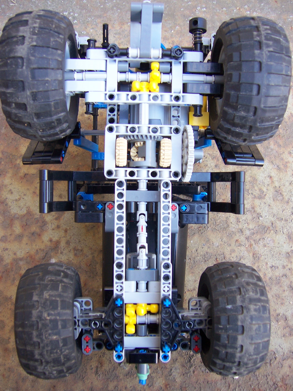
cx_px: 146
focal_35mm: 36
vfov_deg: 51.4
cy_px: 196
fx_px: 406
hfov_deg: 39.7
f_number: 3
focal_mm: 6
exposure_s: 1/30
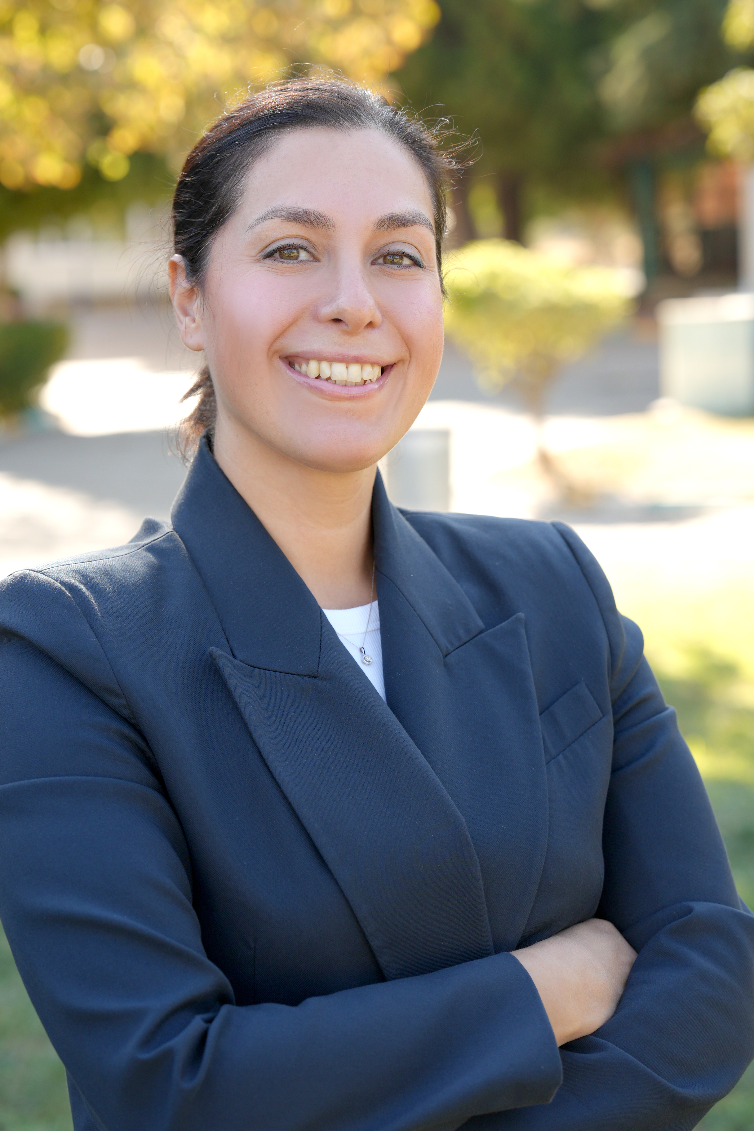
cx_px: 363
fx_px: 2607
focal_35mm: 83
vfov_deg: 24.4
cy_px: 476
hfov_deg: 16.5
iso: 100
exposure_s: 1/125
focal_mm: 70
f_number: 4
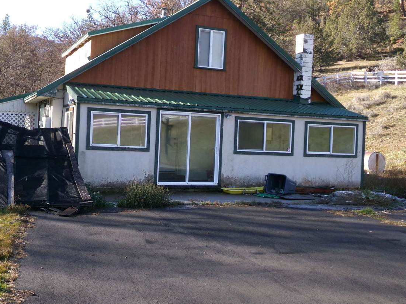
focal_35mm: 43
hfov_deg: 43.8
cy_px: 144
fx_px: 504
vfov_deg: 33.6
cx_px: 192
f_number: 4
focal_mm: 6.6
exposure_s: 1/200
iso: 100
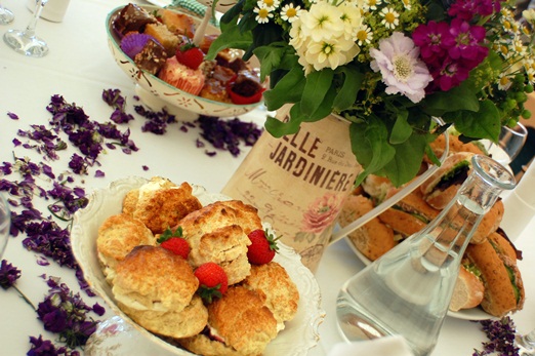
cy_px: 178
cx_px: 268
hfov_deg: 27.0
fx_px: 1114
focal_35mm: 75
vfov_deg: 18.1
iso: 320
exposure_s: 1/125
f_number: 5.6
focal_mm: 50
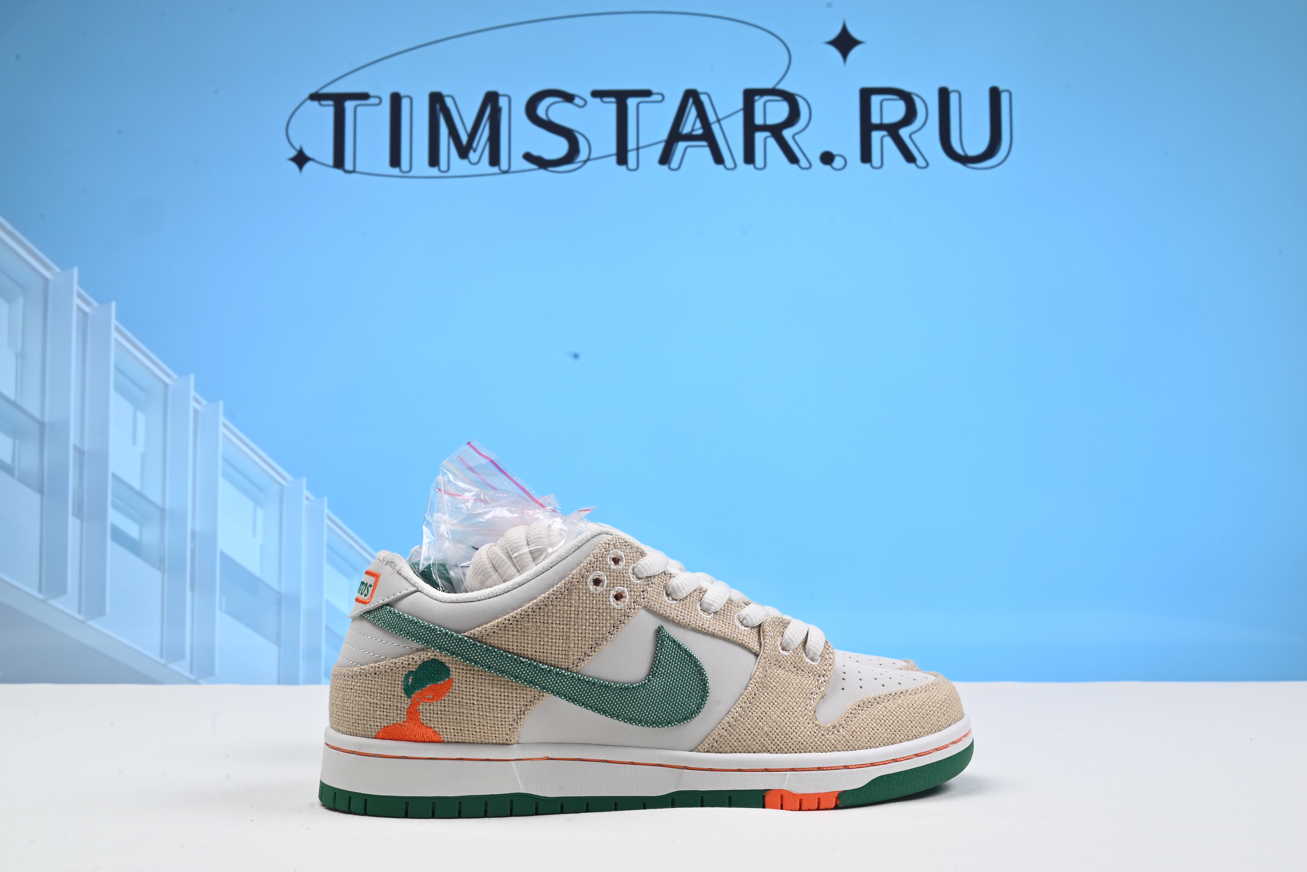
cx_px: 654
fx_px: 1453
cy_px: 436
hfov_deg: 48.4
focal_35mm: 40
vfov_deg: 33.4
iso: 100
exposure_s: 1/2.5
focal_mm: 40
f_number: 16
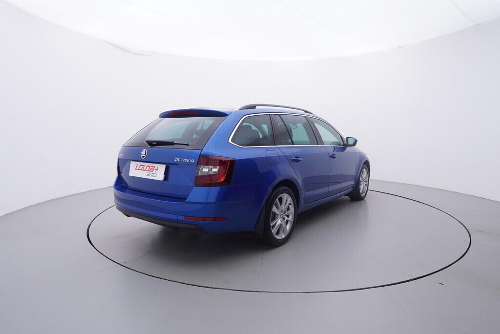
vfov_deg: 56.2
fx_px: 313
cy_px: 167
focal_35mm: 22
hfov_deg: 77.3
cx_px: 250
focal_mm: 15
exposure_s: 1/80
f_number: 5
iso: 200
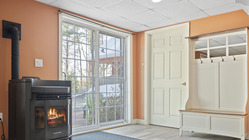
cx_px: 126
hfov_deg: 62.6
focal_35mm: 31
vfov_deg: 37.6
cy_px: 83
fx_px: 205
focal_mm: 29
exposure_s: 1/10
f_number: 4
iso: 250
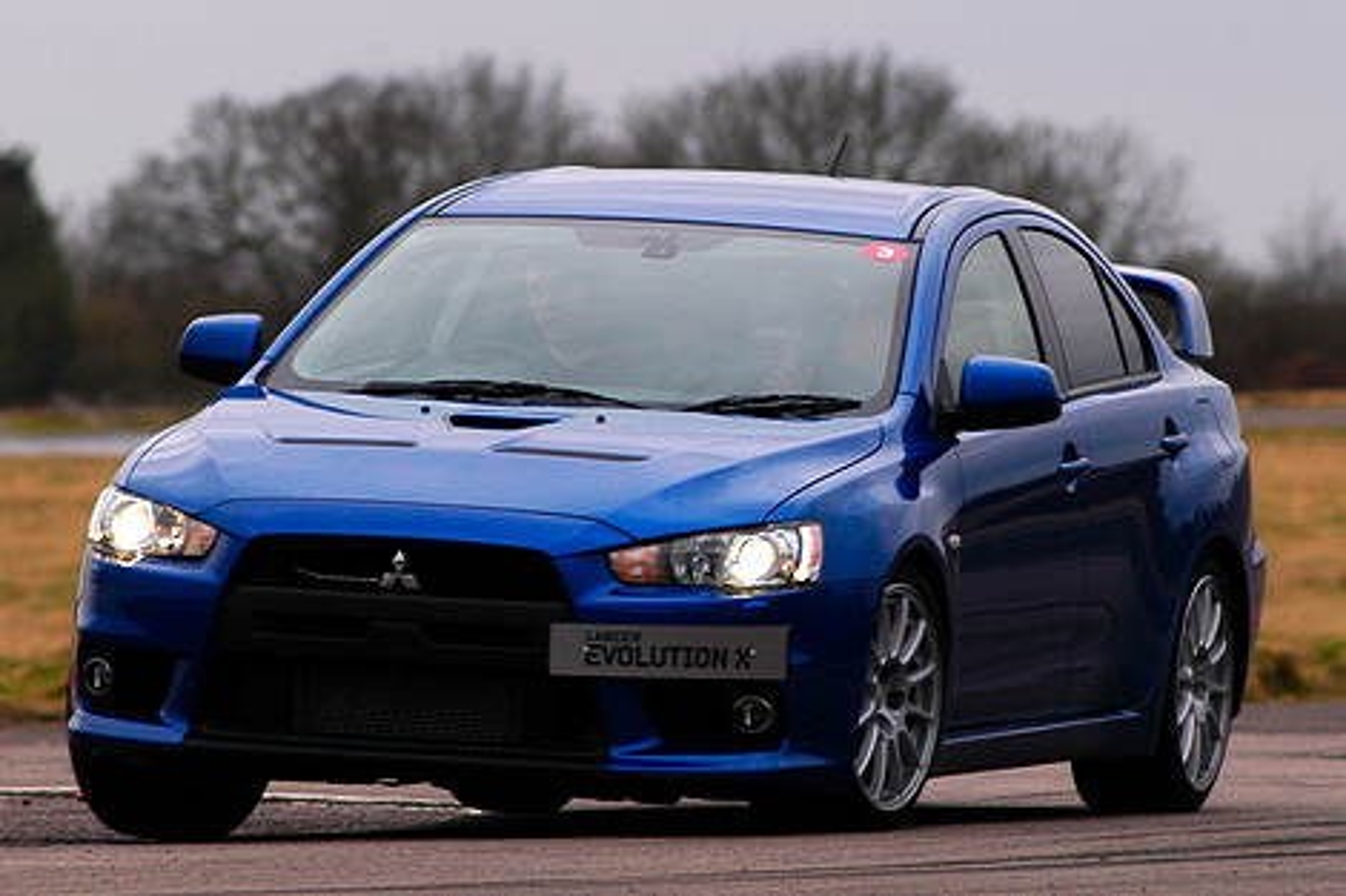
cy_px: 448
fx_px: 10091
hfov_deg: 7.6
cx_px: 673
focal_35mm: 270
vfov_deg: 5.1
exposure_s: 1/640
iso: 400
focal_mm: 180
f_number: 5
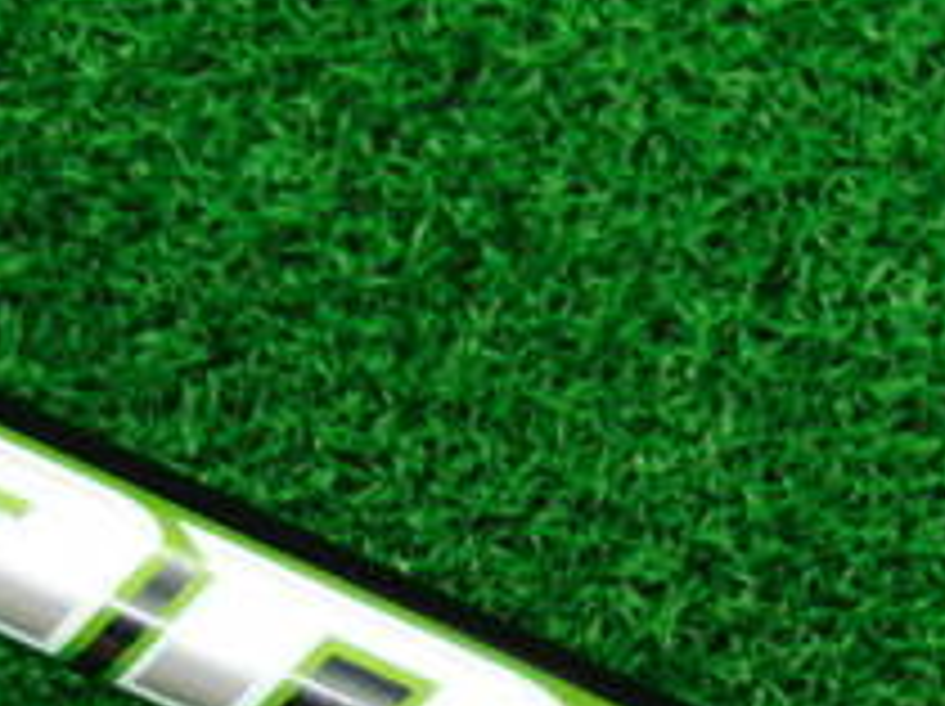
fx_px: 3081
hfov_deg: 17.4
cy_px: 679
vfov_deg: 12.9
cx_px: 351
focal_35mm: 113
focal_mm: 6.42
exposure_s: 1/40
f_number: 3.6
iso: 400
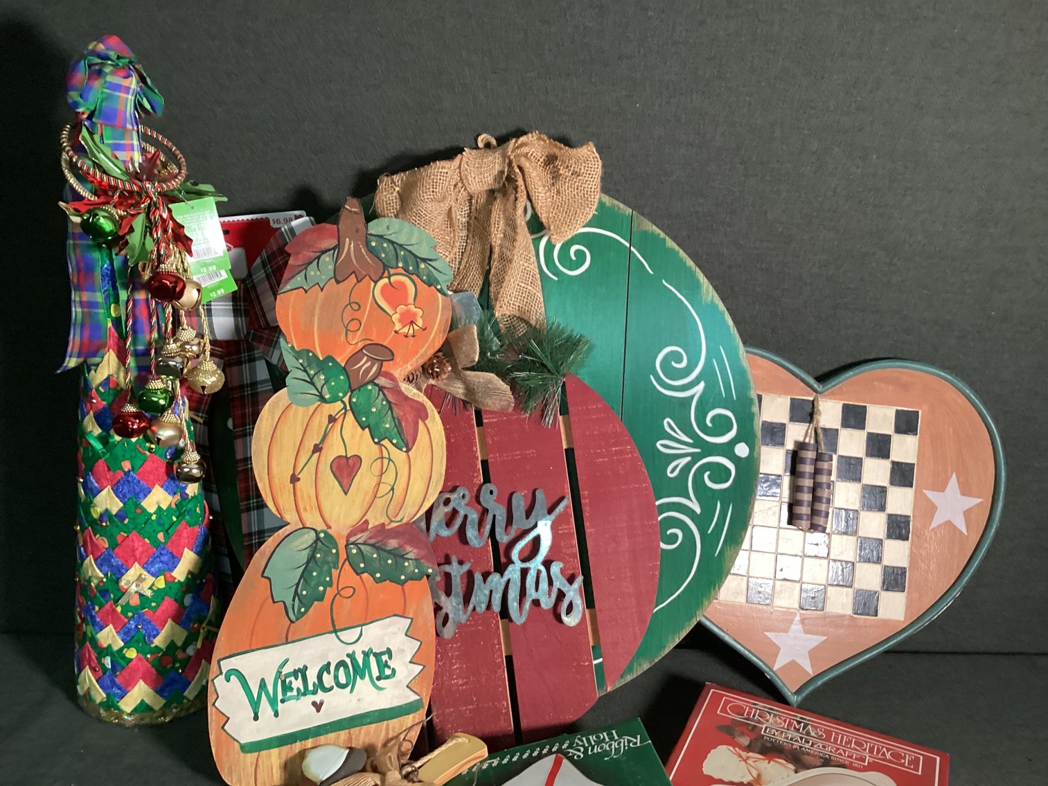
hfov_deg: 58.3
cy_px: 393
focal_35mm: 31
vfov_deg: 45.4
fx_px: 939
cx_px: 524
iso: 320
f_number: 2.4
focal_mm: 3.3
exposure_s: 1/60
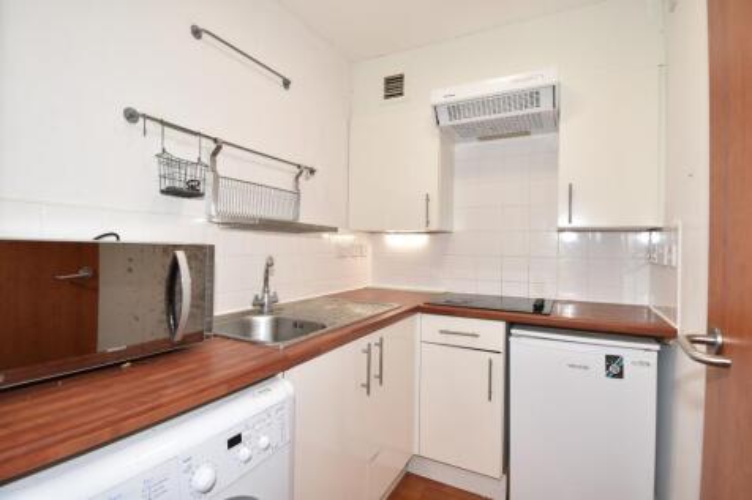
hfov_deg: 92.5
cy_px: 250
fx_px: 360
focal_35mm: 17
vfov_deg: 69.6
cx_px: 376
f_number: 5.6
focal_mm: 11.5
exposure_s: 1/25
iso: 100
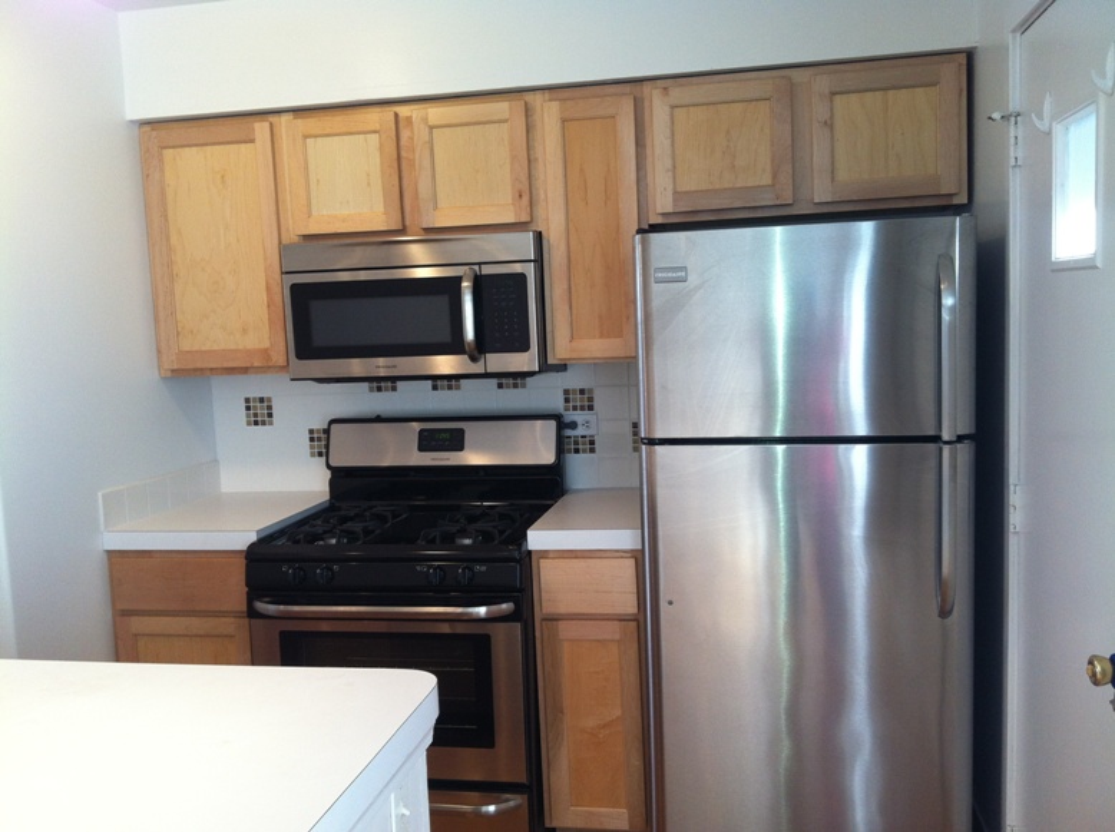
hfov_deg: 52.7
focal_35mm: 35
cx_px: 558
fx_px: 1126
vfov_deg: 40.6
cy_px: 416
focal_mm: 3.85
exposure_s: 1/30
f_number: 2.8
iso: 80
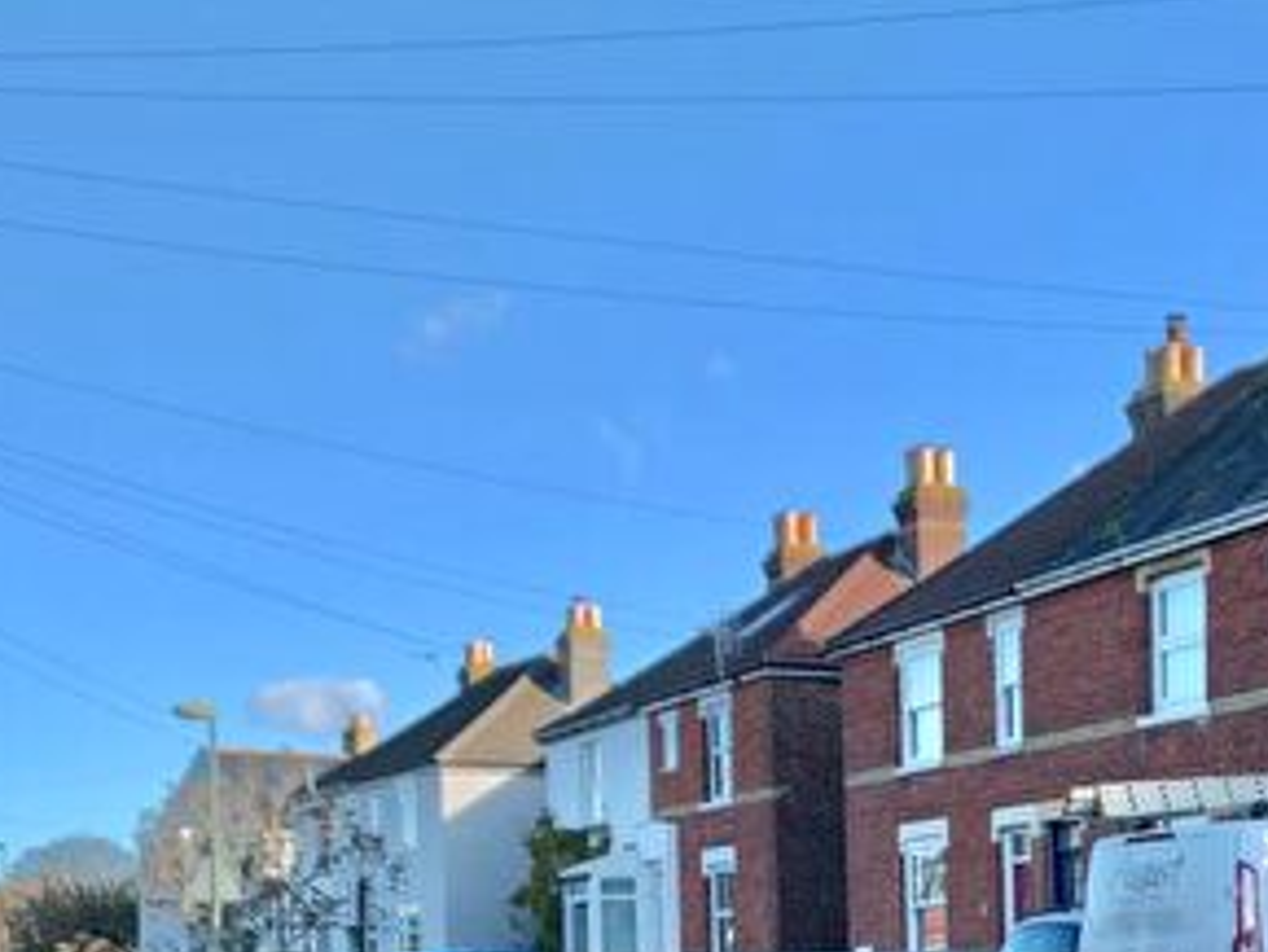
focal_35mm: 63
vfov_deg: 22.5
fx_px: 2309
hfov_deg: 30.0
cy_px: 937
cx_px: 1014
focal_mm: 4.25
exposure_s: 1/945
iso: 25
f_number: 1.8
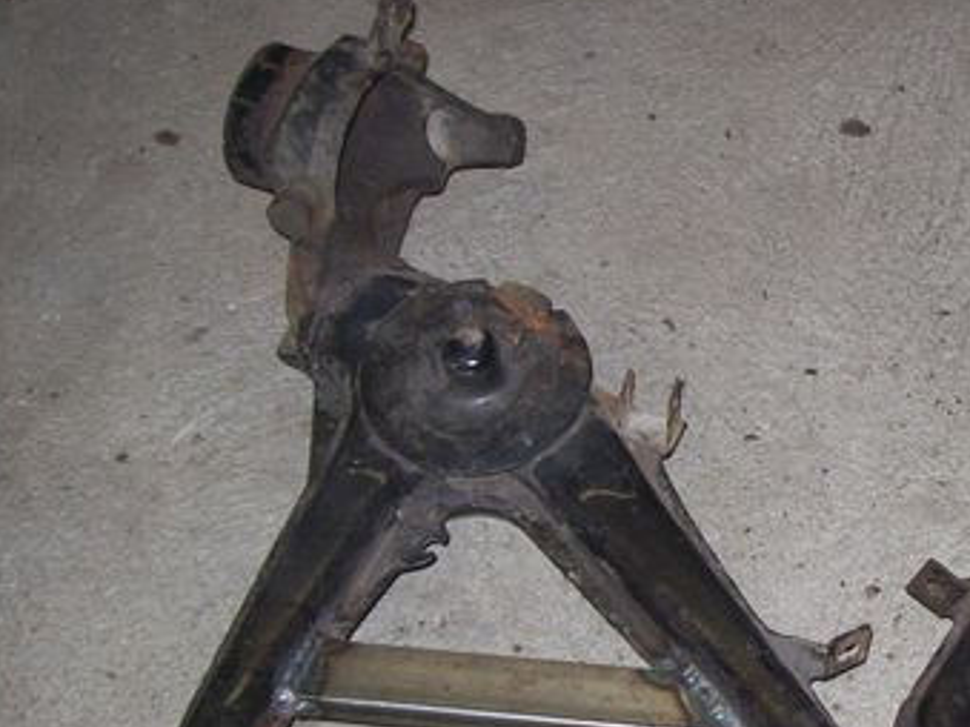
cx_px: 884
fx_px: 1905
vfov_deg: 21.5
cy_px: 484
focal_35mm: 68
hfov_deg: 27.5
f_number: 2.7
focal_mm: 6
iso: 80
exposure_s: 1/64
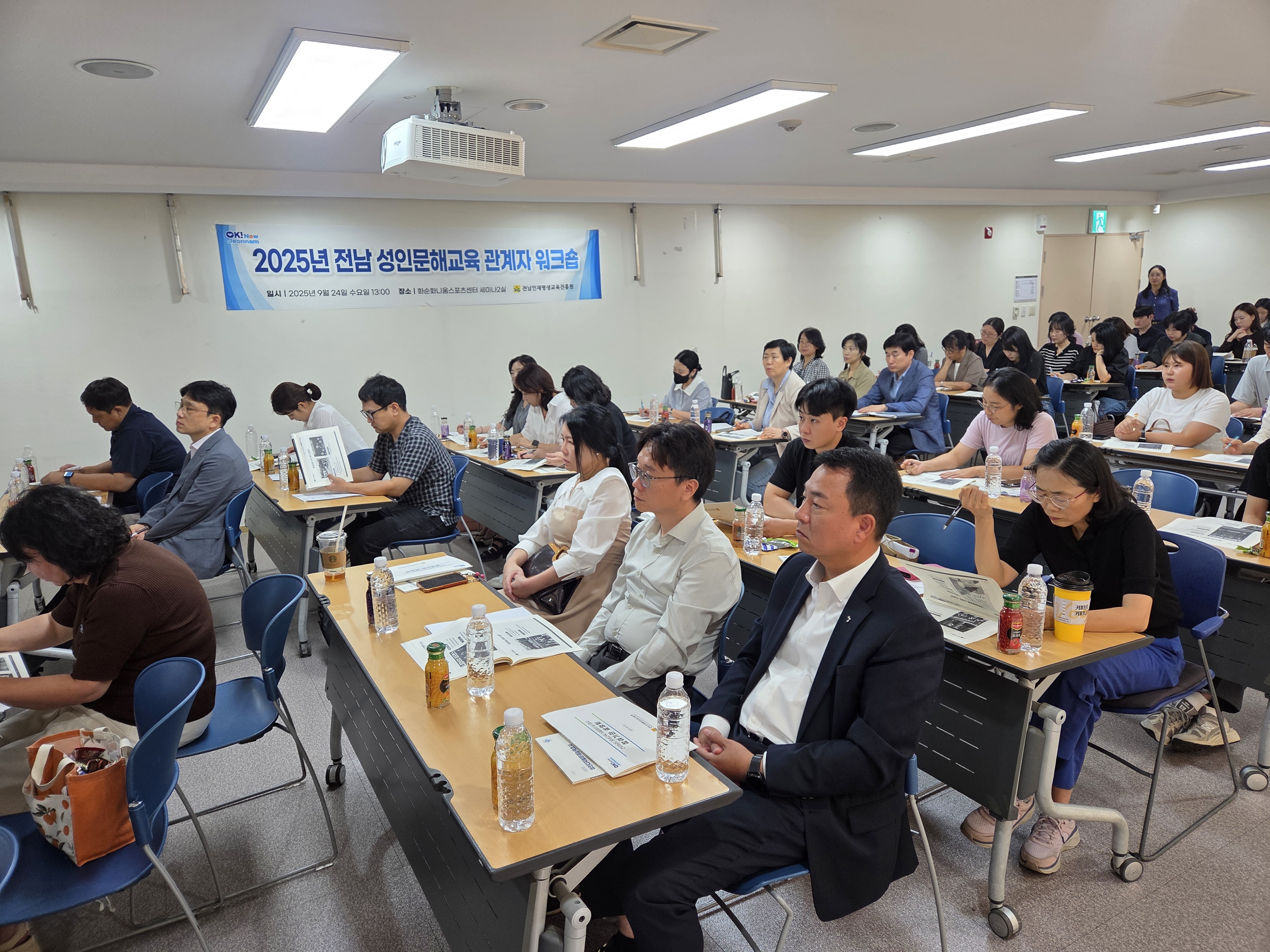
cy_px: 476
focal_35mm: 23
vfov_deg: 58.9
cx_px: 635
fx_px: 844
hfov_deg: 73.9
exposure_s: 1/120
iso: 100
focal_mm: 5.4
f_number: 1.8
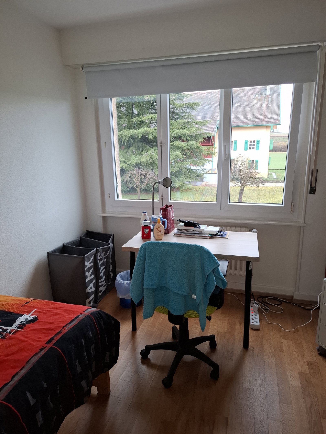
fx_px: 289
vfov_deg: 73.9
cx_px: 163
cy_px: 217
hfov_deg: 58.9
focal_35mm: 23
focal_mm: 5.54
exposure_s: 1/100
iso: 50
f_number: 1.8
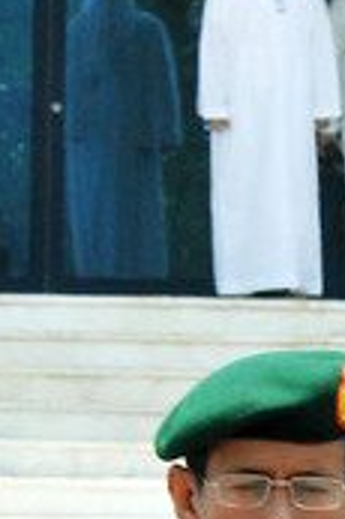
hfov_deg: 3.7
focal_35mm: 366
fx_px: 5271
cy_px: 1305
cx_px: 834
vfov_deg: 5.4
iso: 400
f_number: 11
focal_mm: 66
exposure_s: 1/250
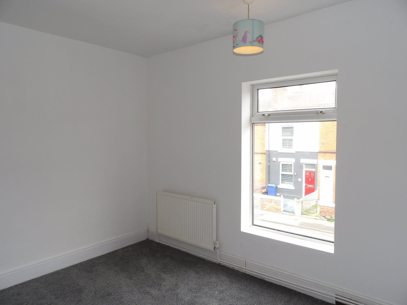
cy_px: 152
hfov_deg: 71.6
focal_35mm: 24
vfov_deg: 56.8
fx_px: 282
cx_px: 204
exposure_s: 1/91
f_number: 3.2
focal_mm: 4.3
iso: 100
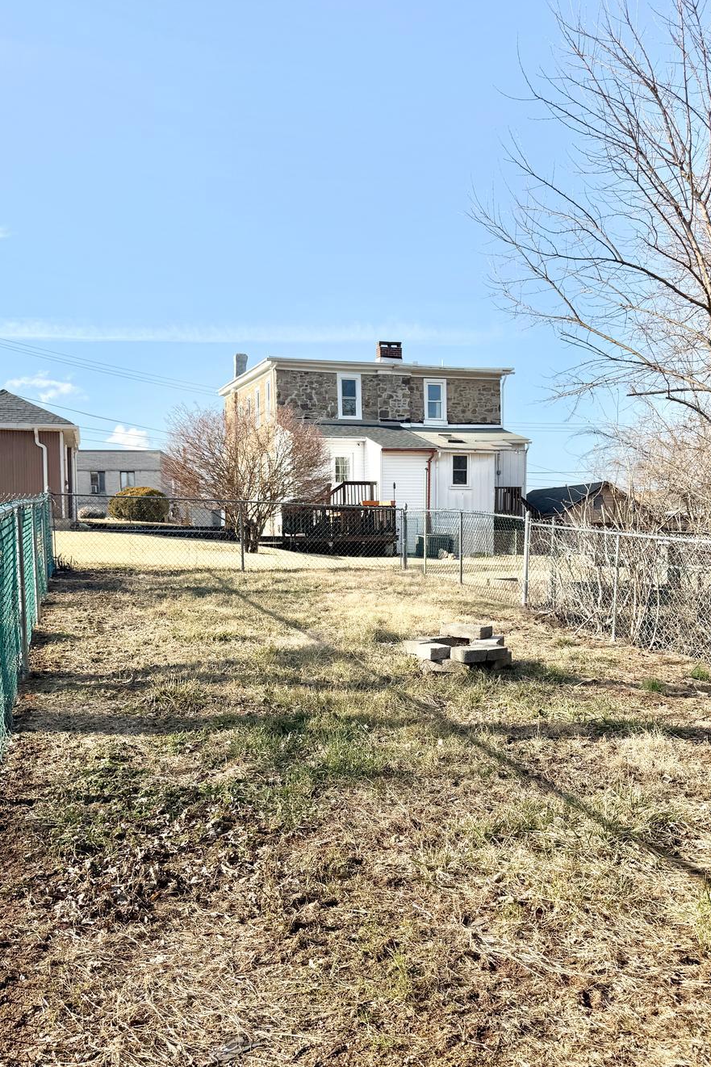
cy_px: 590
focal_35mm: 29
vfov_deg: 63.5
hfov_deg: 44.9
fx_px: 859
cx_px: 374
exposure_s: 1/3021
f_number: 1.78
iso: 80
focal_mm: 6.76
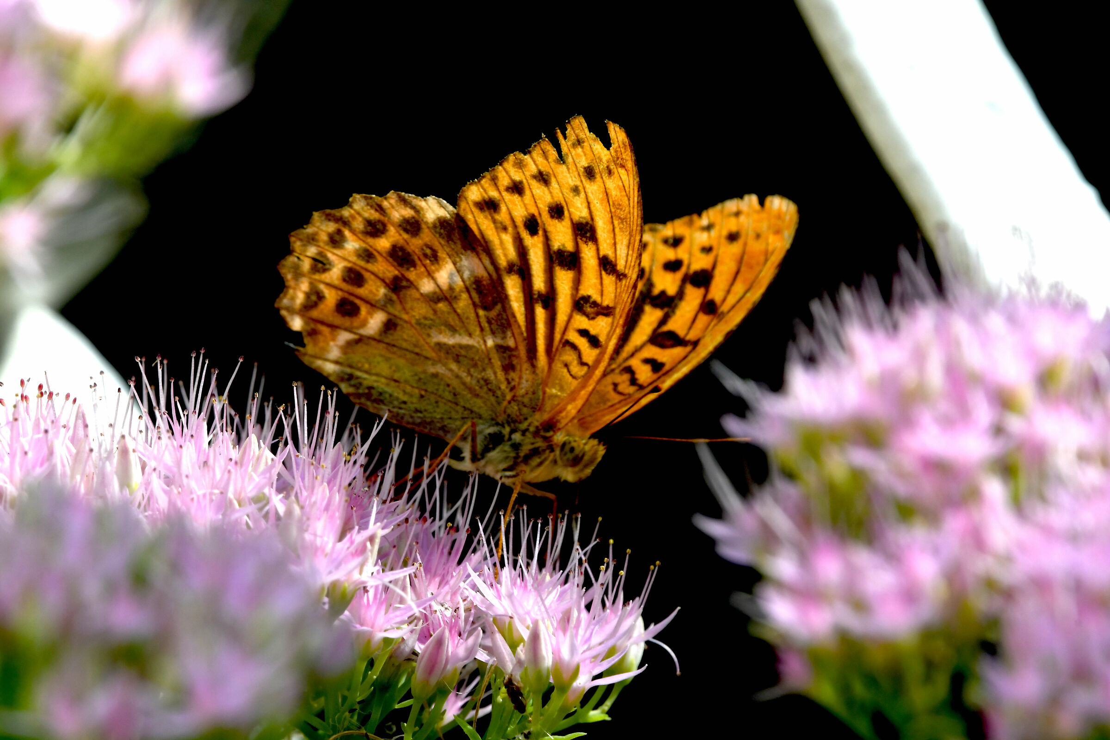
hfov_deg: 2.5
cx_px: 555
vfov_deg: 1.7
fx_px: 25436
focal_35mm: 825
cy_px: 370
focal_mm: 550
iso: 400
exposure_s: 1/100
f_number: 14
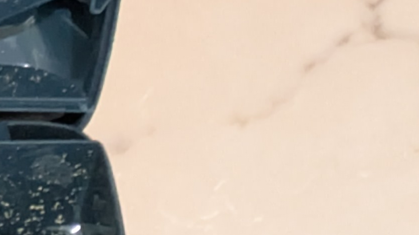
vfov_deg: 3.9
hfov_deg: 6.7
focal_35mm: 306
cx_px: -617
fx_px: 3399
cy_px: 521
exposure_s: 1/100
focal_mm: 5.43
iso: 657
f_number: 1.89
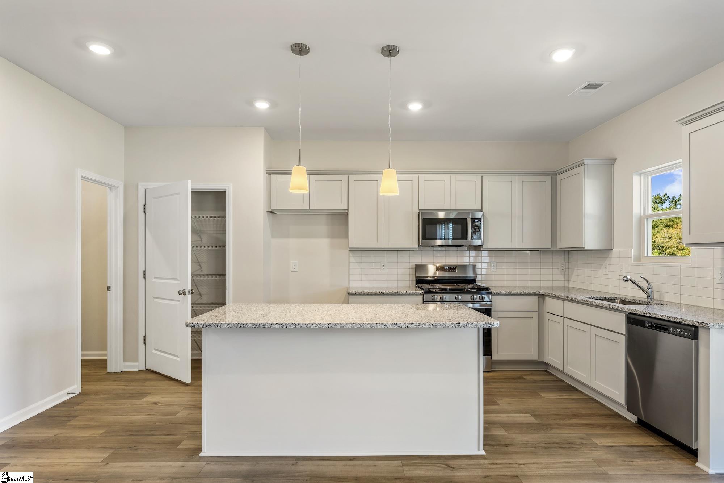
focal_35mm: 19
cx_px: 362
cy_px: 242
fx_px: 384
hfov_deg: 86.6
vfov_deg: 64.3
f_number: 6.3
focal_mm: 19.1
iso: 400
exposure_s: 1/3
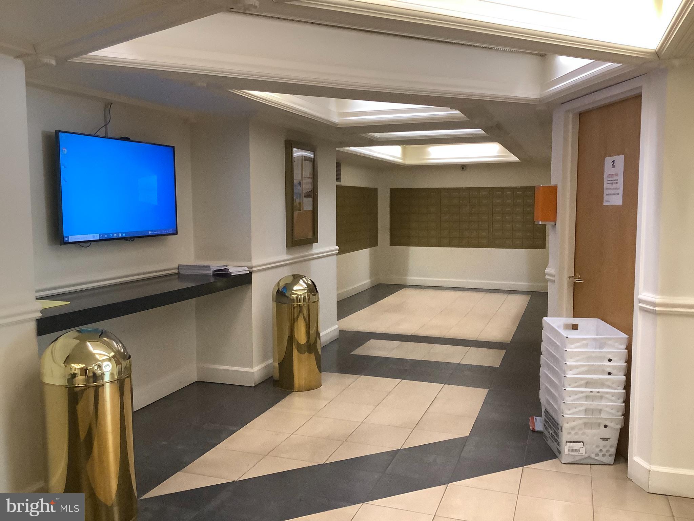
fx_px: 622
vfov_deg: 45.4
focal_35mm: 31
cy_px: 260
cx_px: 347
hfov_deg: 58.4
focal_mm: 3.3
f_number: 2.4
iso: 320
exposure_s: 1/60
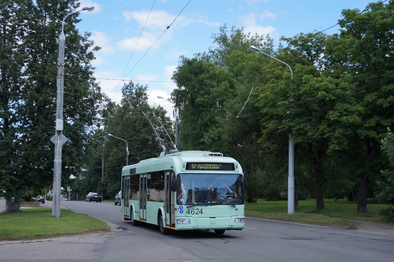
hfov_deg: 36.0
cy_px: 131
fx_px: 607
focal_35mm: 56
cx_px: 197
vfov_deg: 24.4
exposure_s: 1/1250
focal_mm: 37
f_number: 5.6
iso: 320
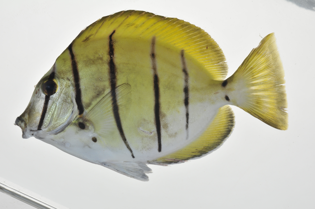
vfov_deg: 8.7
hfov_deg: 13.1
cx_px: 158
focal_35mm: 158
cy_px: 104
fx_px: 1376
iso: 200
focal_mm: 105
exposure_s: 1/60
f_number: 25
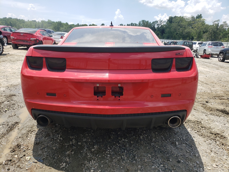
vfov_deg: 53.1
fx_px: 172
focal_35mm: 26
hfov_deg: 67.3
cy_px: 86
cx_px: 114
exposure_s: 1/2000
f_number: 1.5
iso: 50
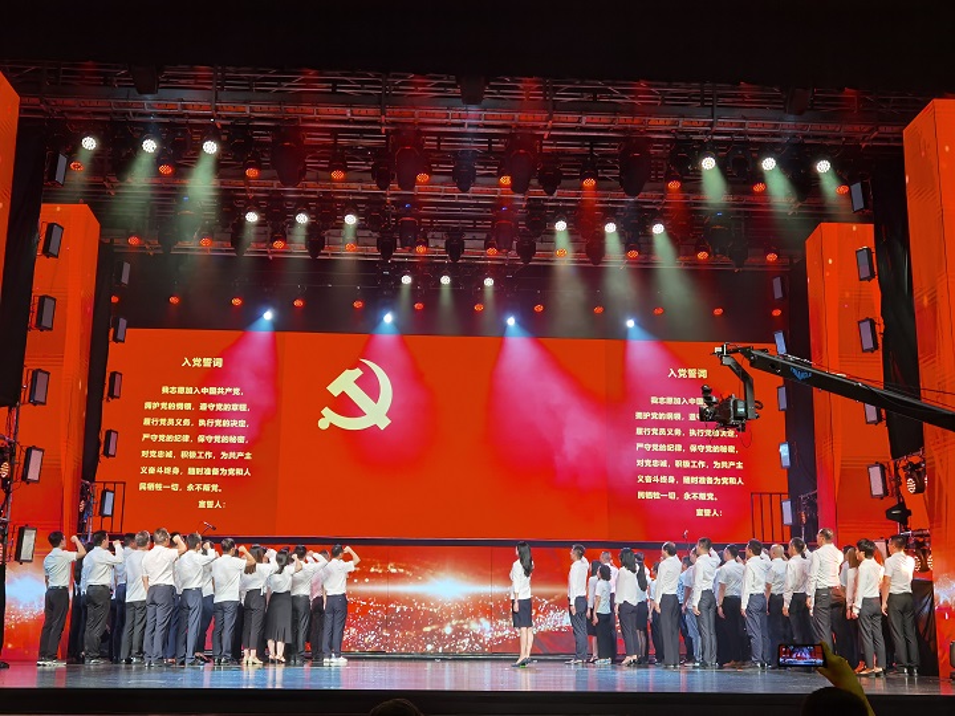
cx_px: 478
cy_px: 358
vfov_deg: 32.9
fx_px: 1214
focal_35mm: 44
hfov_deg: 42.9
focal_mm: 6.71
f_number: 1.9
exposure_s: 1/92.3
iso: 50
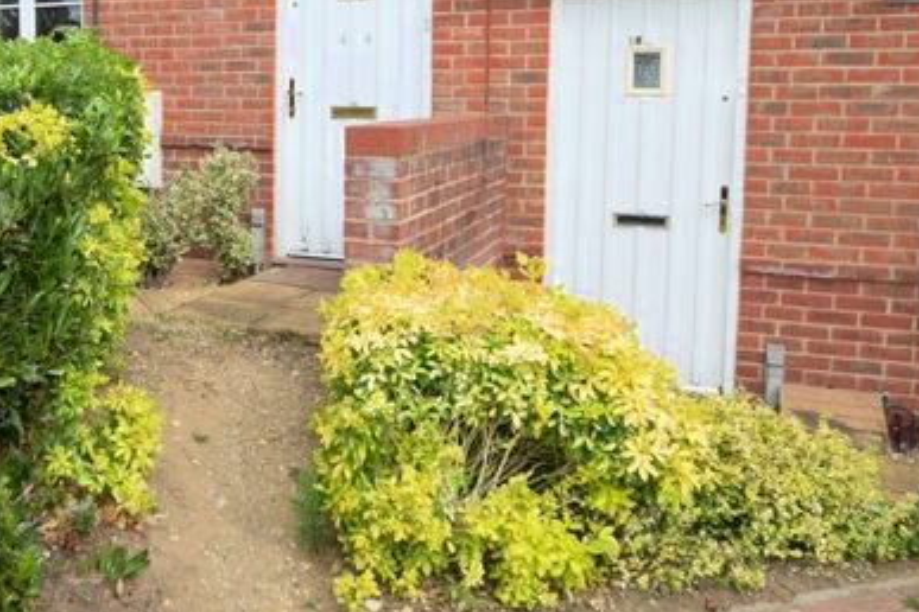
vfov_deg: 34.4
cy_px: 165
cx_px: 218
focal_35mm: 38
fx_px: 970
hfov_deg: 48.5
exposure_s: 1/160
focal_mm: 14
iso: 100
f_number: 6.3
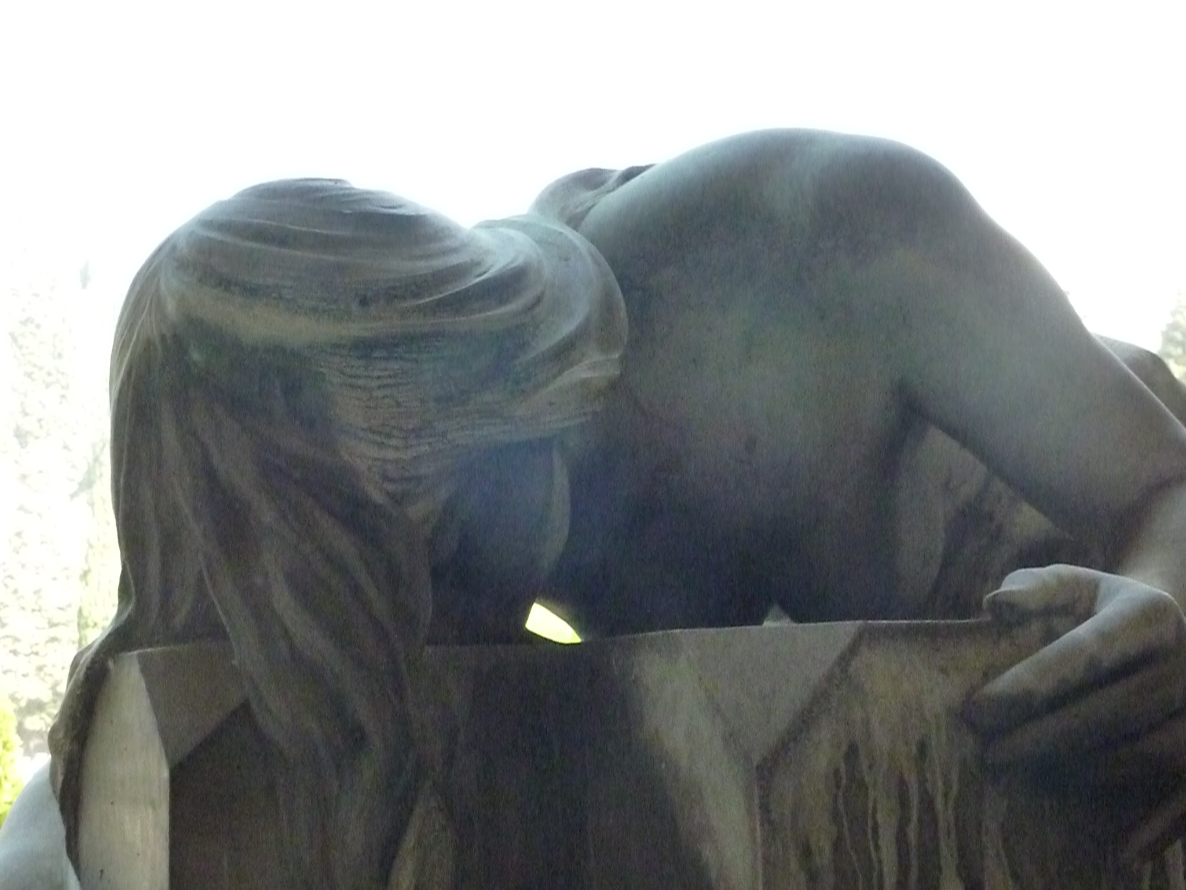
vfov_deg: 32.2
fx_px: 1542
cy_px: 445
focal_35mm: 45
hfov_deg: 42.1
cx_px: 593
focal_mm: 7.3
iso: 2500
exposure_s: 1/320
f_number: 4
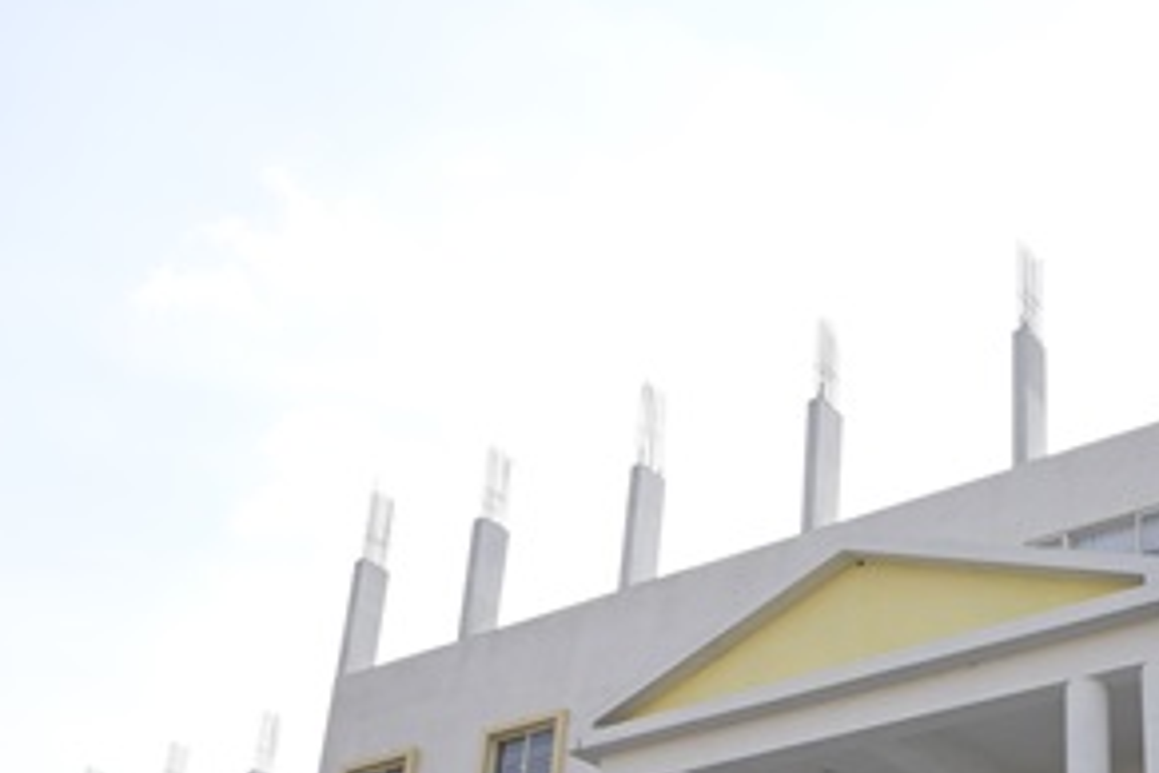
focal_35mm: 55
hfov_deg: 35.6
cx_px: 840
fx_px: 1771
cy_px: 632
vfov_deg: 24.2
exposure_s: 1/800
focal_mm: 16
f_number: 6.3
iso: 400
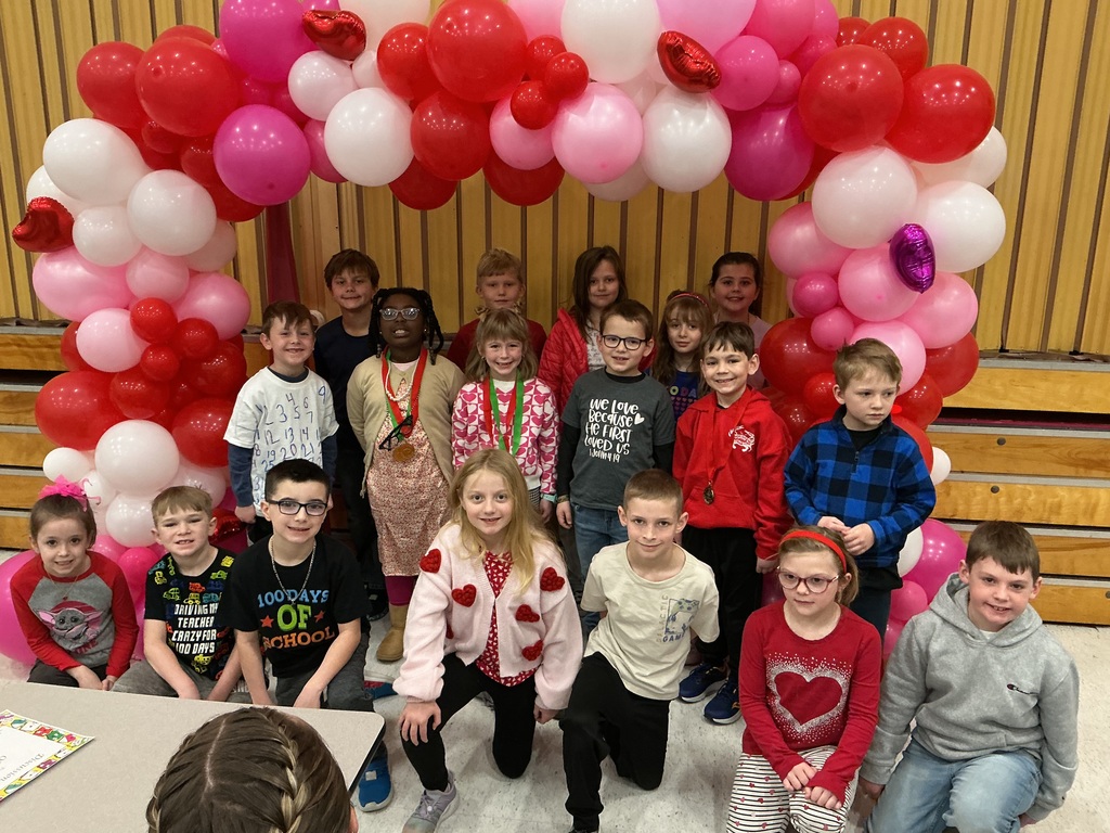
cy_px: 416
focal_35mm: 29
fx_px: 930
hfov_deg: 61.7
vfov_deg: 48.2
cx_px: 555
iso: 200
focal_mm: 3
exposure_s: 1/40
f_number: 1.8
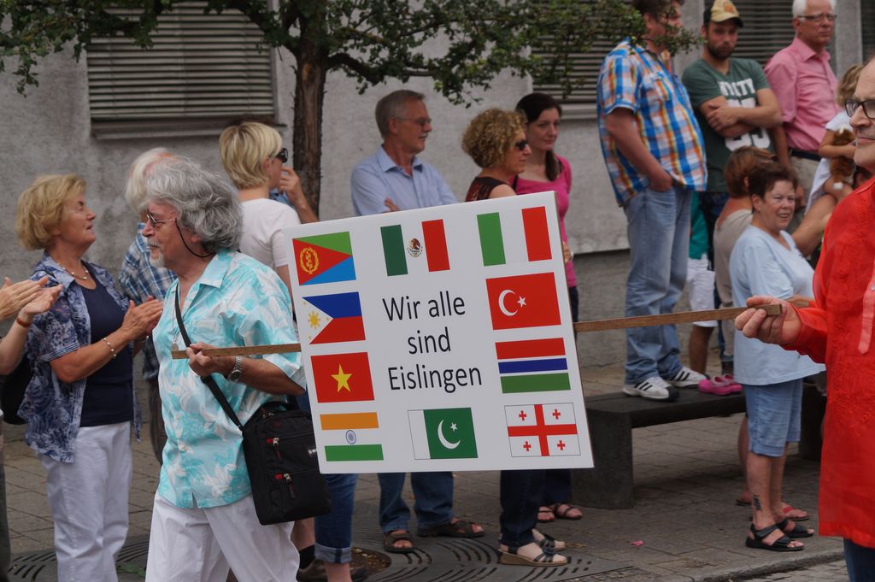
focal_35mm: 82
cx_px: 438
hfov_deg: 24.6
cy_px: 291
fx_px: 2004
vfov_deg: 16.5
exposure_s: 1/320
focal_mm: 55
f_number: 5.6
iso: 100
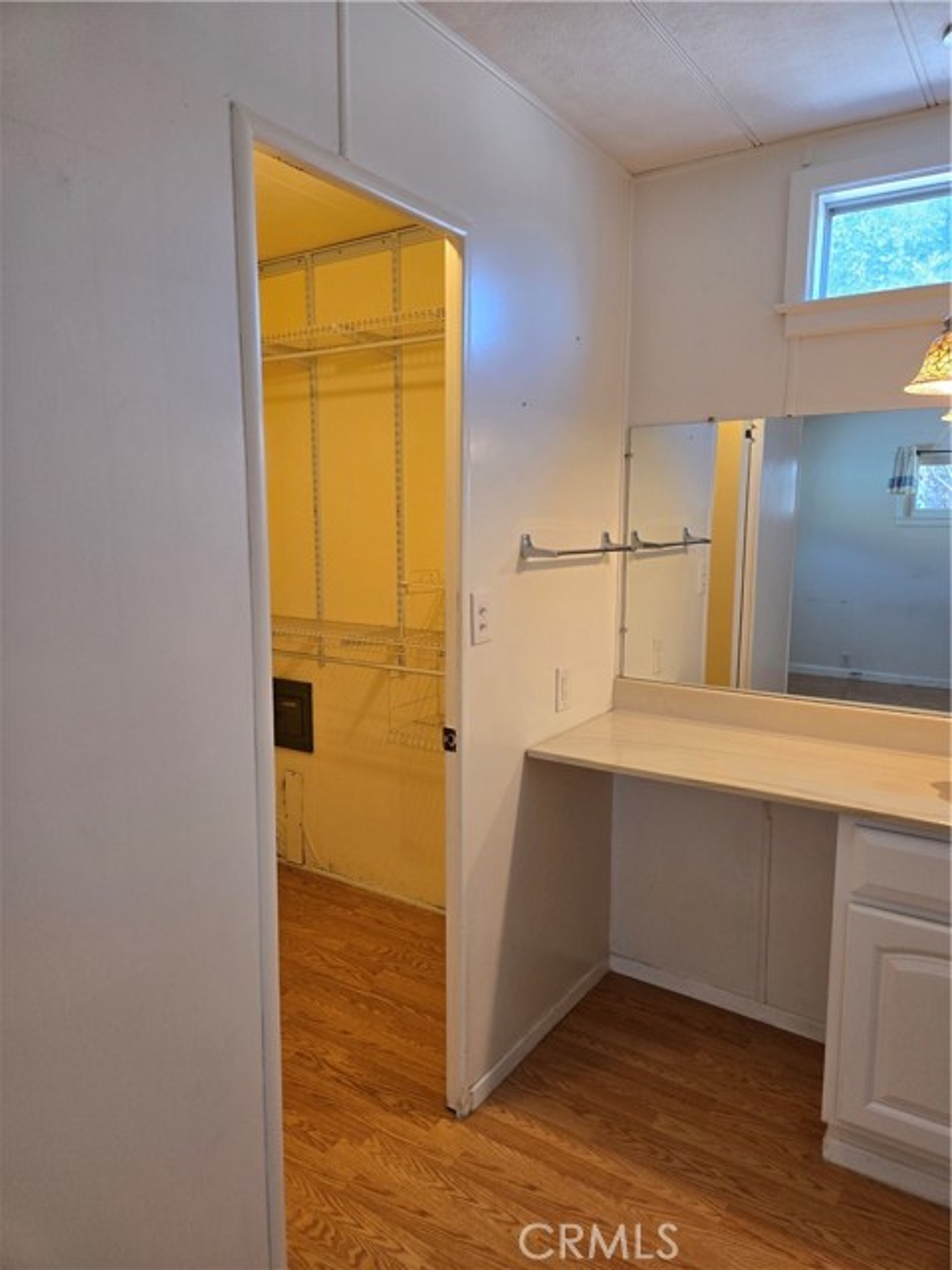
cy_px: 635
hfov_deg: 58.9
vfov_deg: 73.9
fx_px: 843
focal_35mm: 23
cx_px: 476
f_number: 1.8
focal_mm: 5.4
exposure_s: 1/120
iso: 100
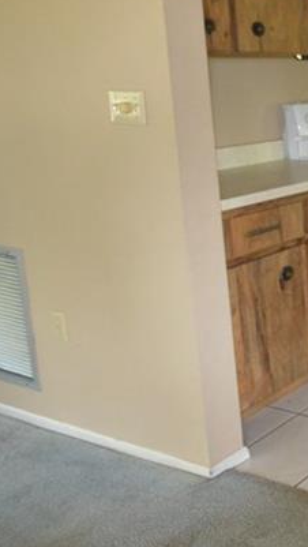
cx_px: 626
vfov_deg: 48.5
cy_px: 137
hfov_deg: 18.5
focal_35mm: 40
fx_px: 580
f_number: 4
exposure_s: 1/60
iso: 2800
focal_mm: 10
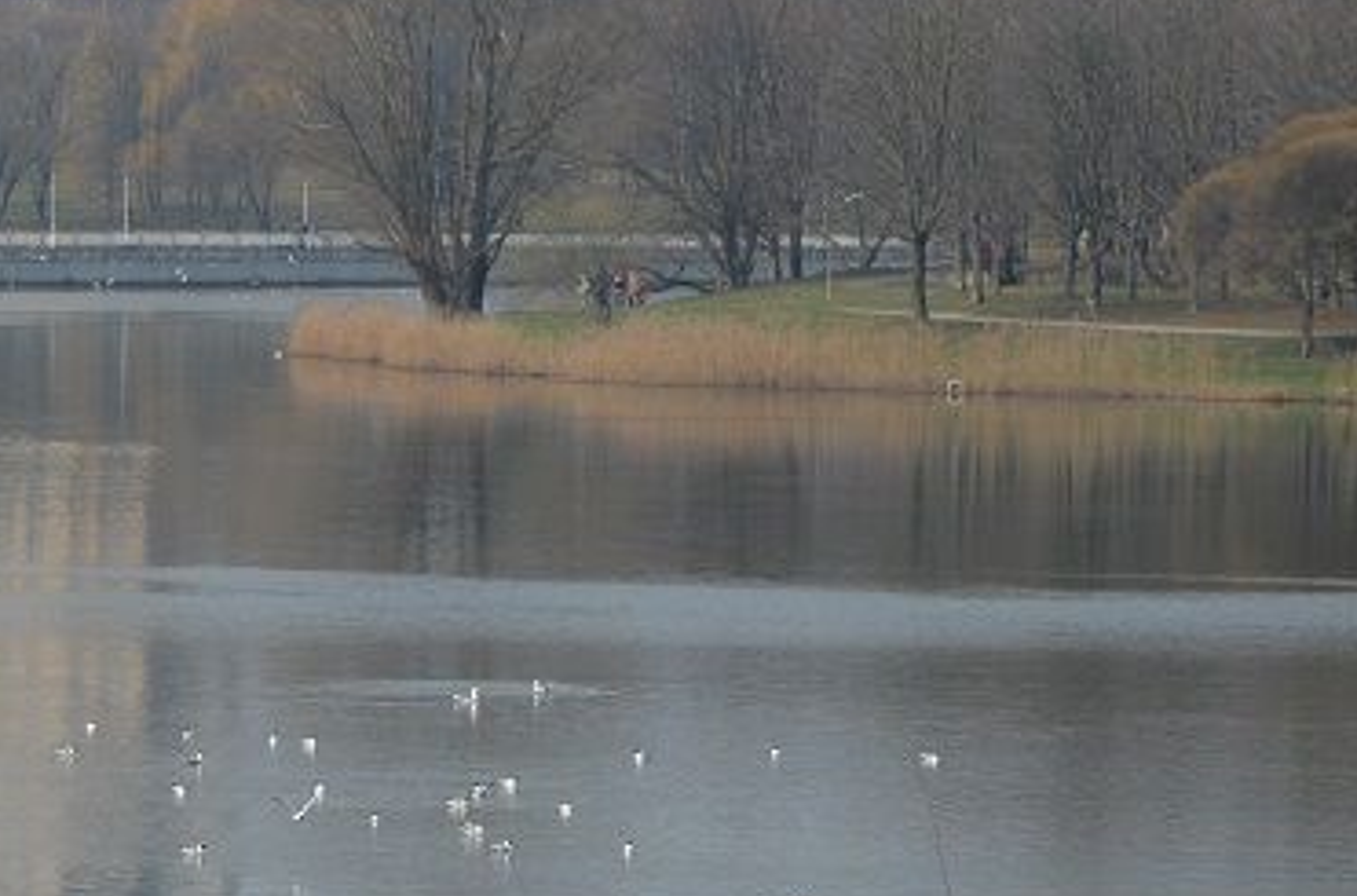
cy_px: 305
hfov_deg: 6.7
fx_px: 11650
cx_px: 190
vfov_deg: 4.4
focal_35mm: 310
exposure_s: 1/500
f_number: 8
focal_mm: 105
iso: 160
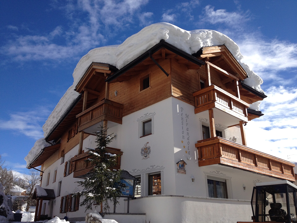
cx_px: 148
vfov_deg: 40.7
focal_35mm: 35
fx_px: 300
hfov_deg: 52.6
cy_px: 112
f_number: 2.4
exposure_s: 1/1972
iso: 50
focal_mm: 4.28
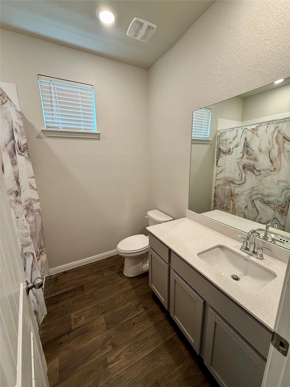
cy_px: 194
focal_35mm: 14
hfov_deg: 85.7
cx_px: 145
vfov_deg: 102.1
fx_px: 156
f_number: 2.2
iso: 200
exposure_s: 1/120
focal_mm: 2.22
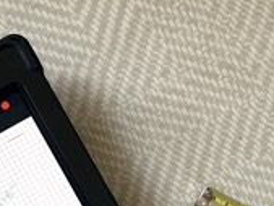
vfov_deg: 14.9
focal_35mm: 91
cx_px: 101
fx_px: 721
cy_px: 324
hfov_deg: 21.5
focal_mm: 6.86
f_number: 1.78
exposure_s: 1/121
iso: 100
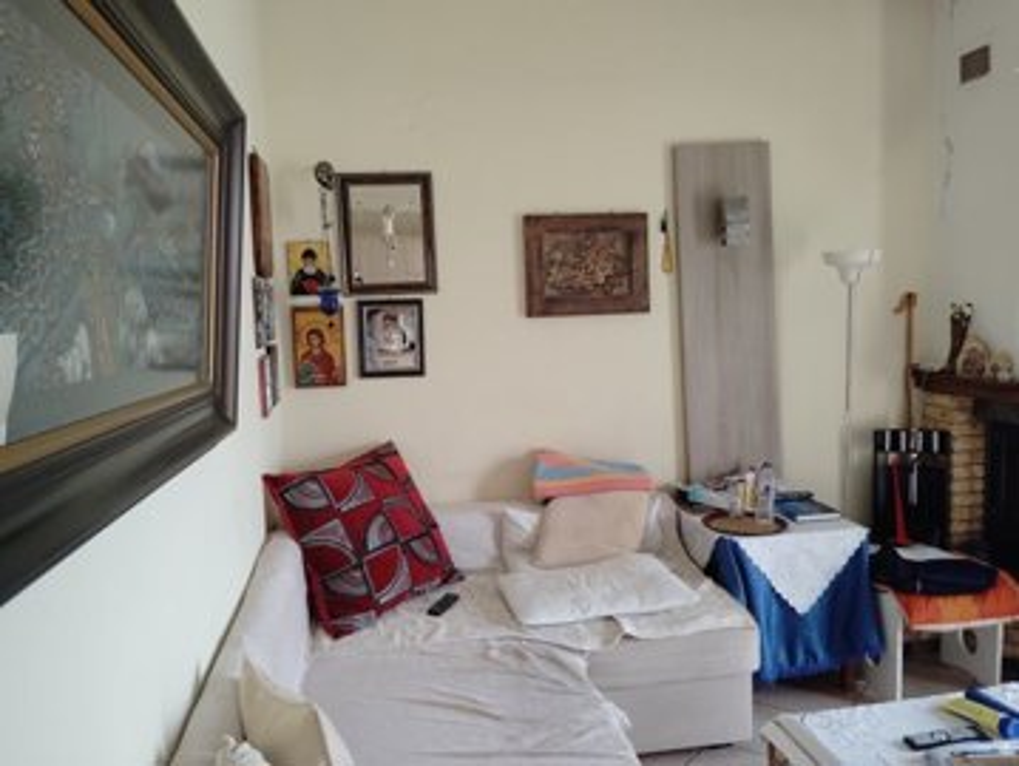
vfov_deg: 49.8
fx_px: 825
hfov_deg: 63.4
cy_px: 383
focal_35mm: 28
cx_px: 510
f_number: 1.8
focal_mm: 4.22
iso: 594
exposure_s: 1/100
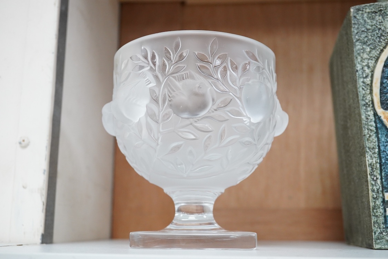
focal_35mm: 45
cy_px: 130
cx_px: 194
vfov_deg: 29.9
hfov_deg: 43.6
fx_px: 485
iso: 3200
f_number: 8
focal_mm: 30
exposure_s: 1/250
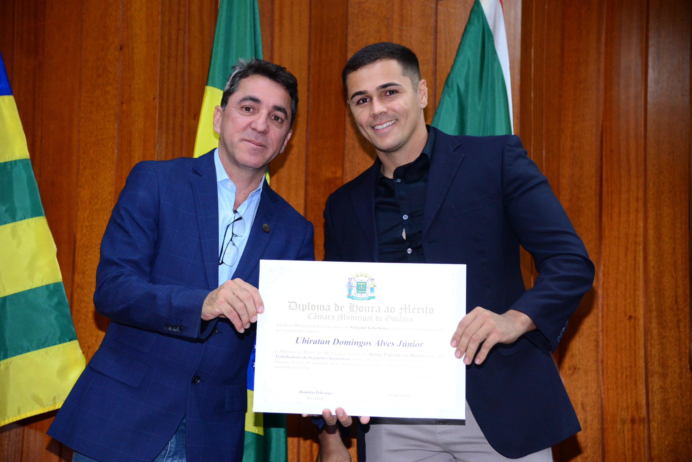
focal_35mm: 78
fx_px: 1500
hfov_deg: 26.0
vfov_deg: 17.5
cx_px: 346
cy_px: 231
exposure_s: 1/125
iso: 2500
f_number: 4.5
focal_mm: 78
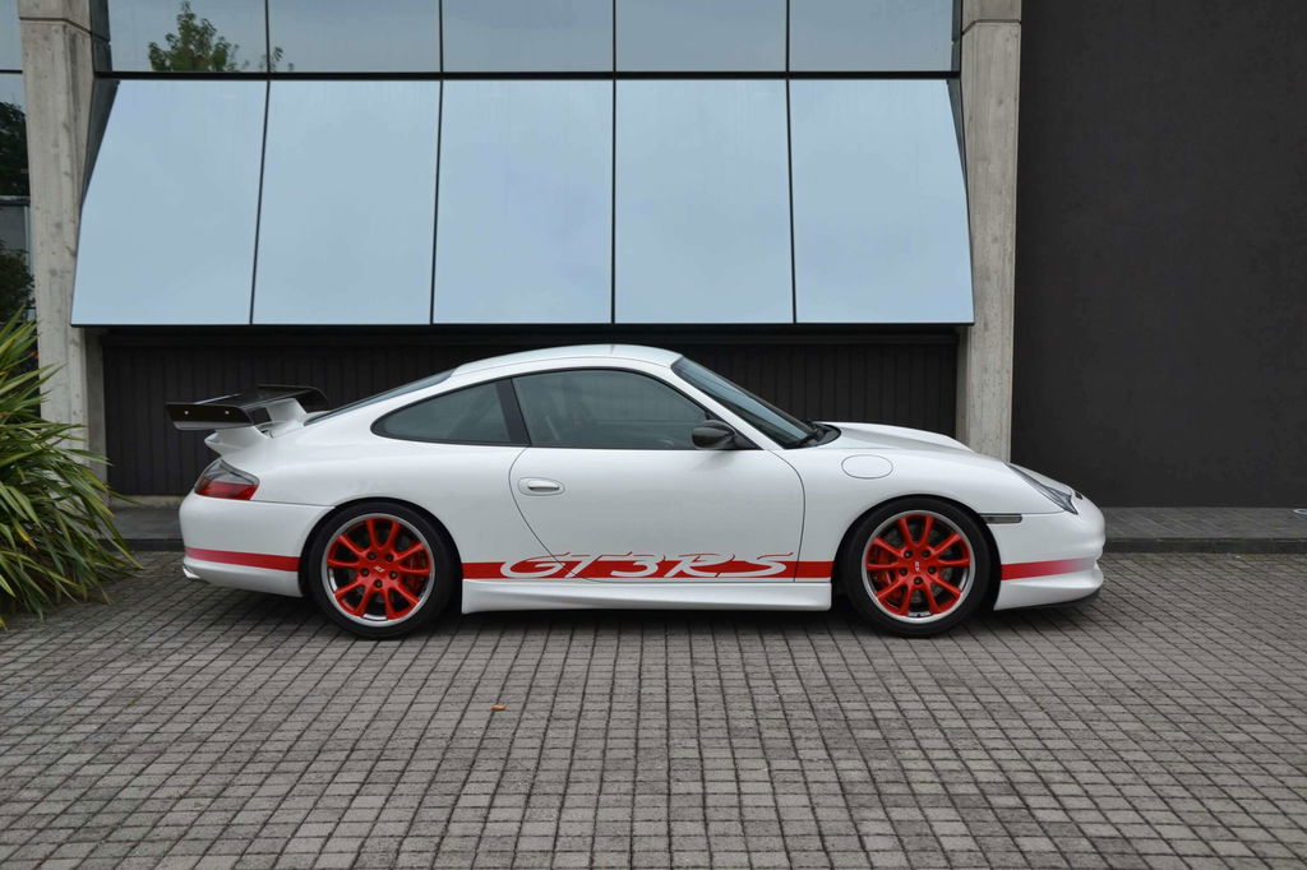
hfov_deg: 51.3
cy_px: 435
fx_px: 1361
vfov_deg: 35.5
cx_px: 654
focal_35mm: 38
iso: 100
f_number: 7.1
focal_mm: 25
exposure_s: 1/200
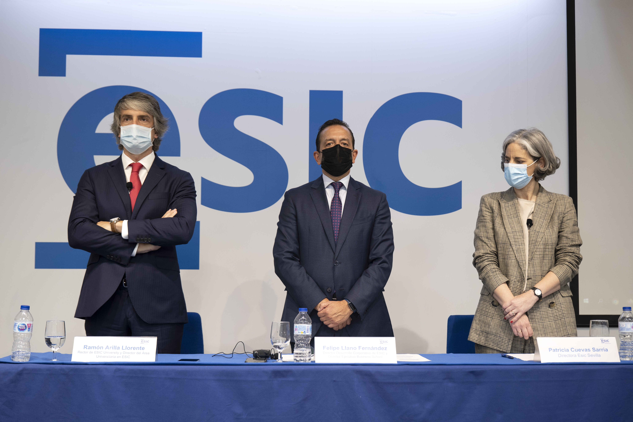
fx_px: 932
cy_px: 211
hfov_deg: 37.5
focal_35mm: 53
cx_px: 316
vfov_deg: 25.5
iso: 1000
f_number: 4.5
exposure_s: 1/60
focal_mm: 53
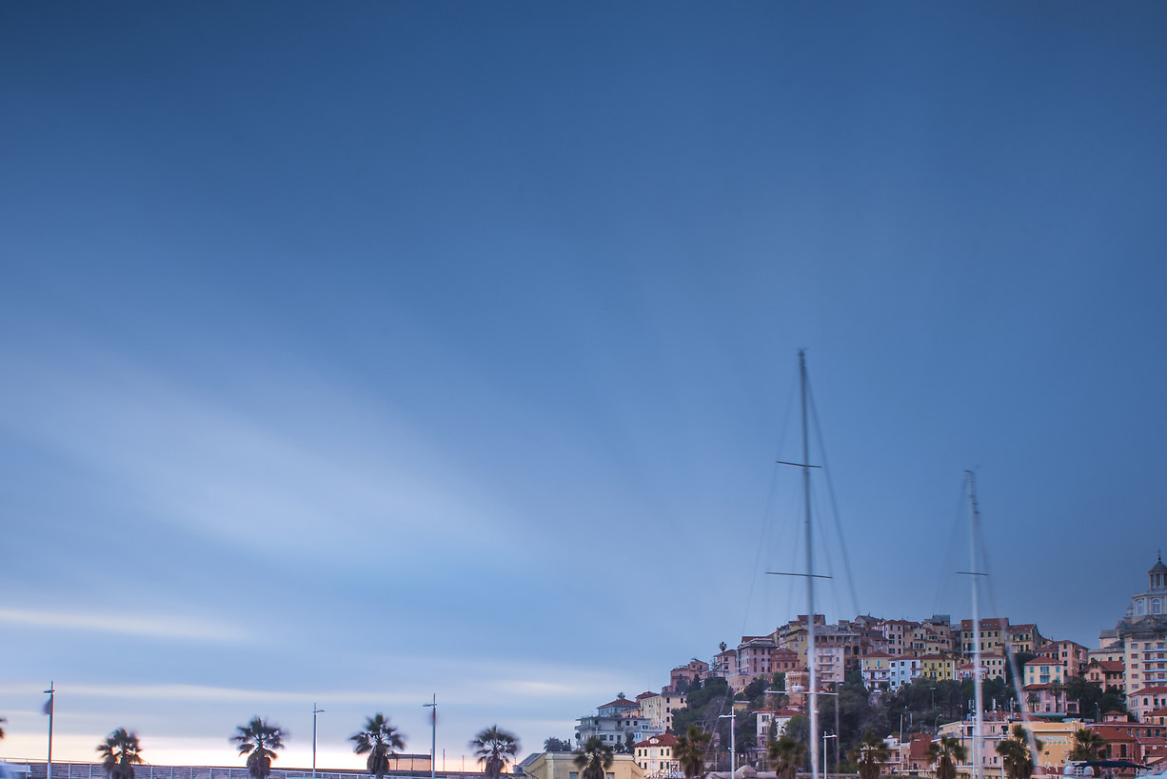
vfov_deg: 27.7
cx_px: 623
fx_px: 1524
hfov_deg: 41.9
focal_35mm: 47
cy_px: 695
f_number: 16
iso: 100
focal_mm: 24
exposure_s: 302
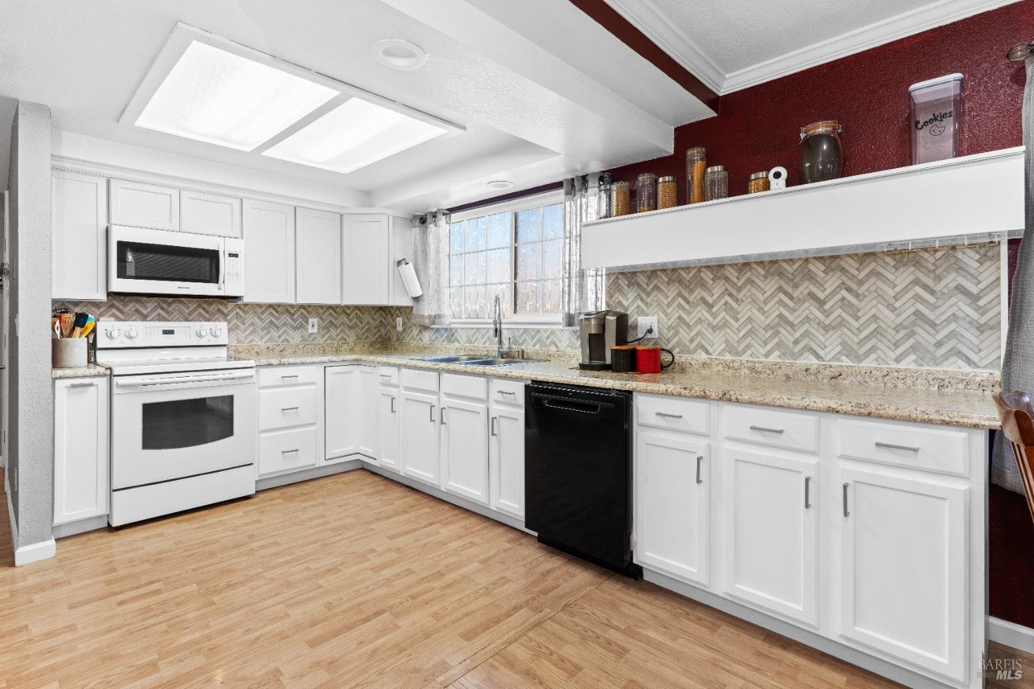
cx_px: 517
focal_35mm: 17
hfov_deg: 93.3
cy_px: 344
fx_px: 488
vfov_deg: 70.4
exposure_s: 1/6
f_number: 9
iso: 400
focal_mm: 17
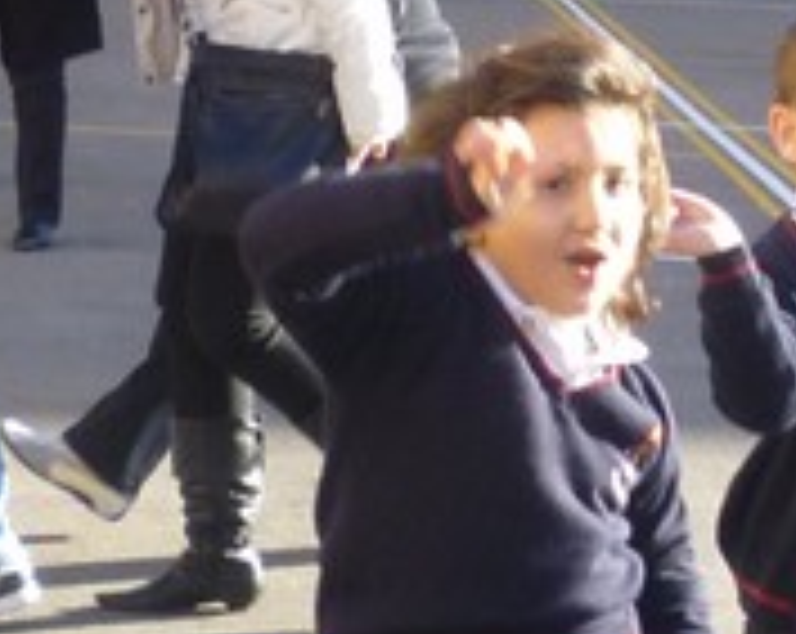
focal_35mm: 164
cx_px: 1129
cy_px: 49
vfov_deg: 9.4
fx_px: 3857
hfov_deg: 11.4
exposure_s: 1/250
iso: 160
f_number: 3.3
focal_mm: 5.2
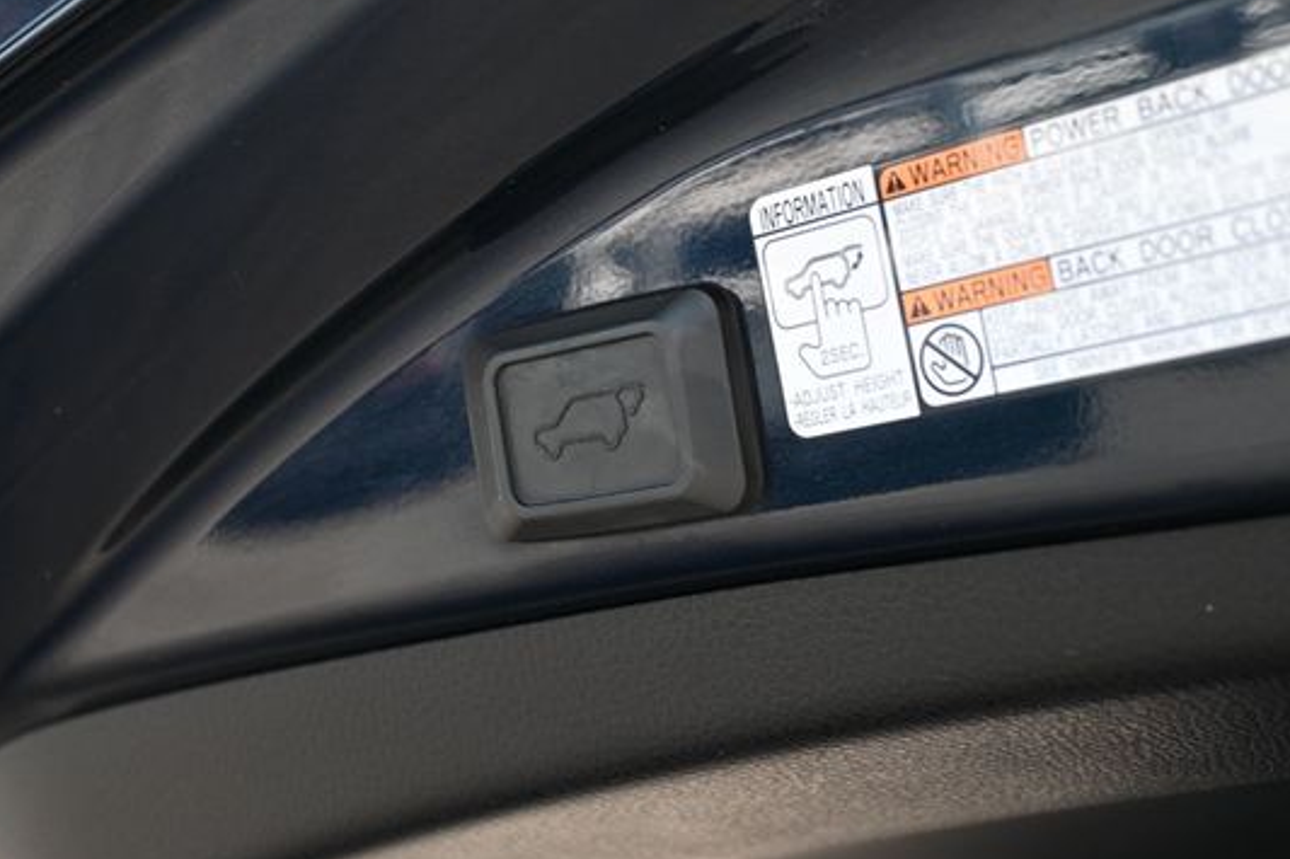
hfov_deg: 36.9
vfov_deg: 25.0
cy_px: 361
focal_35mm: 54
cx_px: 673
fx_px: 1934
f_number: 4.8
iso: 400
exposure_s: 1/200
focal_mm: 30
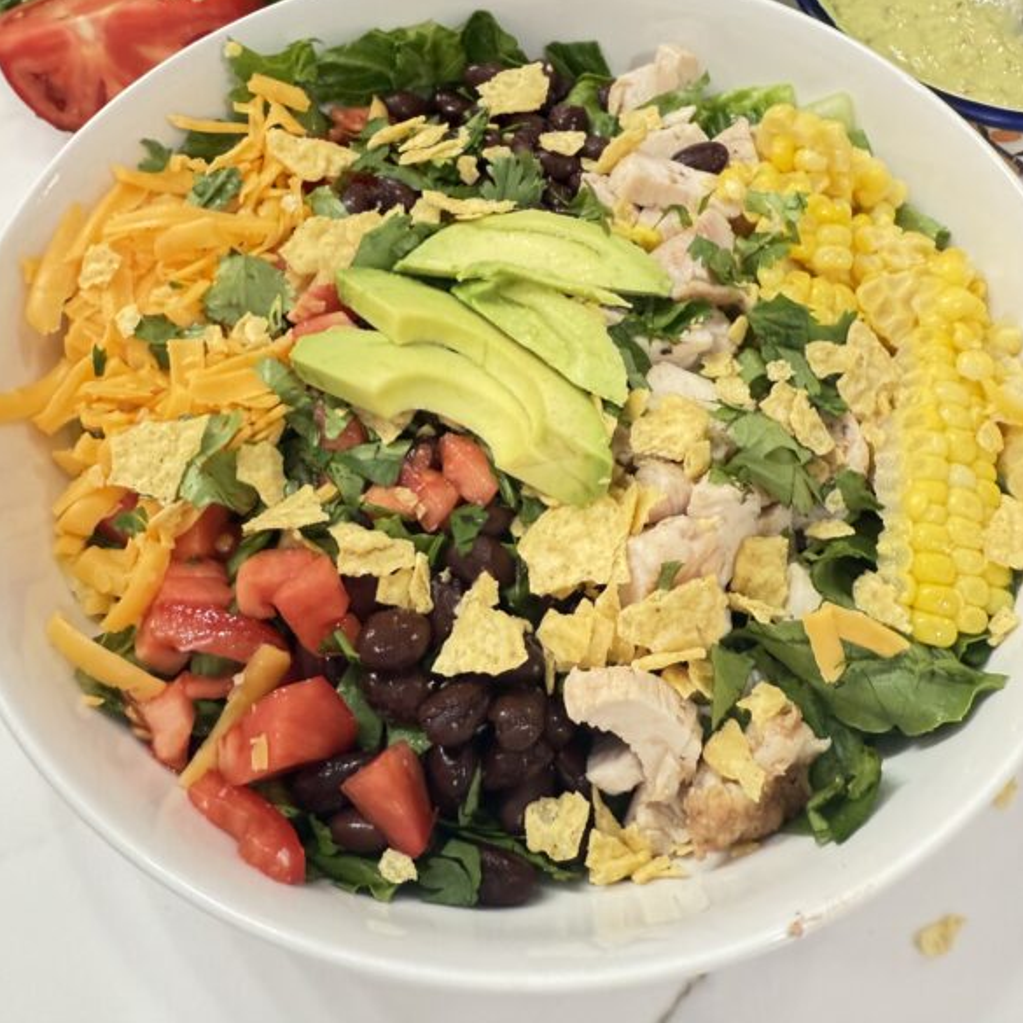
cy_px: 325
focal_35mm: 29
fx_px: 970
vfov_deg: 54.3
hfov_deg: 55.6
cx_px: 521
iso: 500
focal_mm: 2.22
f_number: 2.2
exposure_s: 1/60
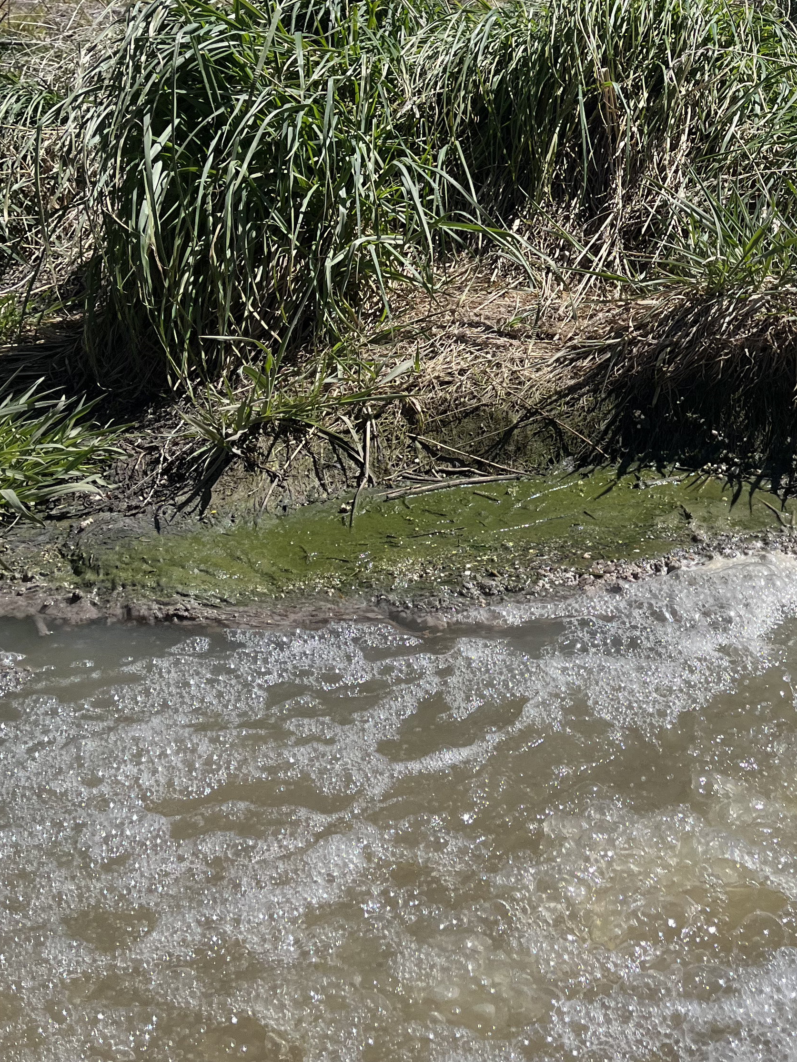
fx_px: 1443
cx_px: 669
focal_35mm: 47
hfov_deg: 29.9
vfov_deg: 39.8
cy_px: 328
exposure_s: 1/3745
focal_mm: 5.1
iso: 50
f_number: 1.6
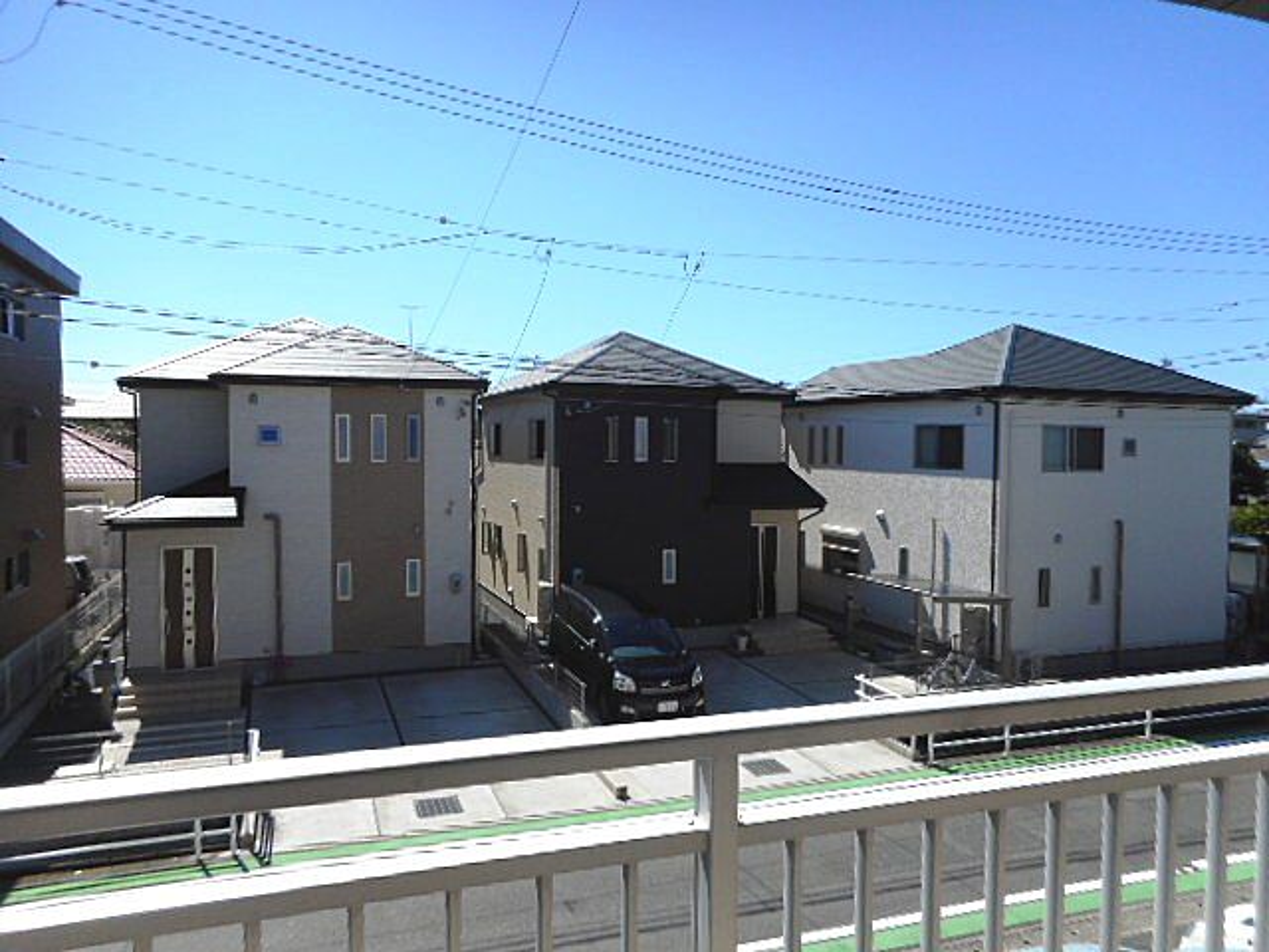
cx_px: 634
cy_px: 476
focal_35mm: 25
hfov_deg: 69.4
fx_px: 916
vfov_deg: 54.9
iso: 80
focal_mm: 4.5
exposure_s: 1/800
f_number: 3.7
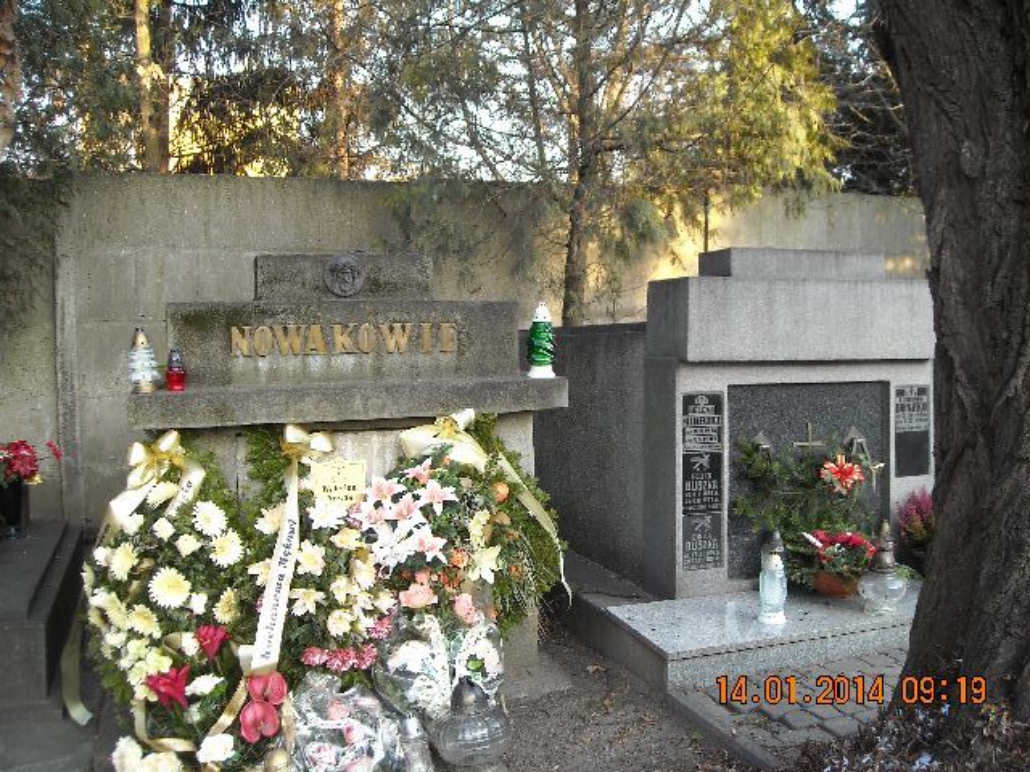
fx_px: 1041
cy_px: 386
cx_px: 515
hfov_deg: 52.6
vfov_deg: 40.7
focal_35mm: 35
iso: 104
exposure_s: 1/60
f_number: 2.8
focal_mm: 5.7
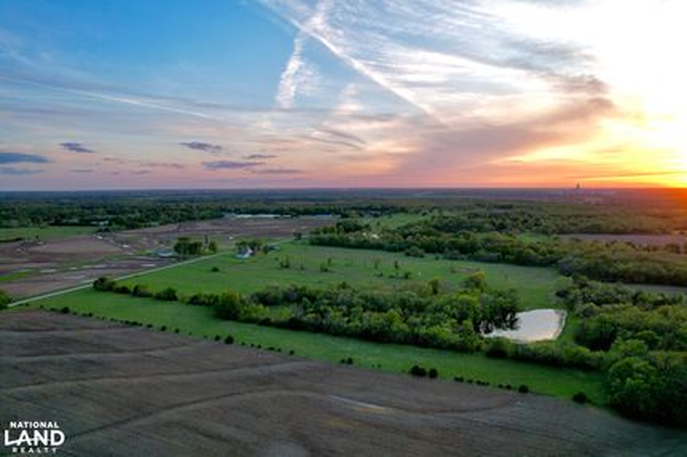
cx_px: 344
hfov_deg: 78.6
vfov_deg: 57.2
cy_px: 228
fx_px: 420
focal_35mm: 22
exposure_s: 1/160
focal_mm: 8.38
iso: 100
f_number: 2.8
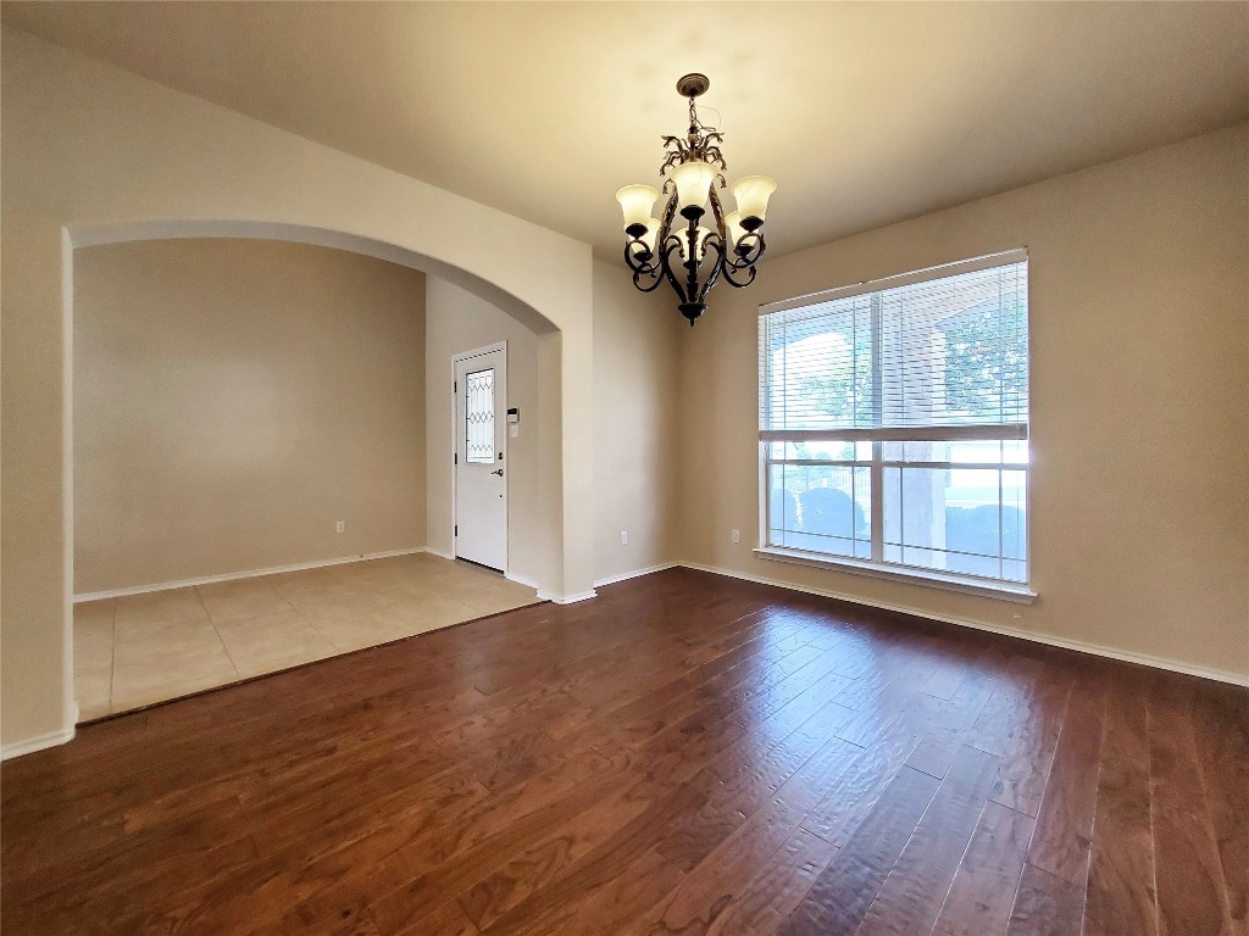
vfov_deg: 89.9
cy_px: 468
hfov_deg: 106.2
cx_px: 624
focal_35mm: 13
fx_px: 469
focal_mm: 1.8
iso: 160
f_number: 2.2
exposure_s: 1/60
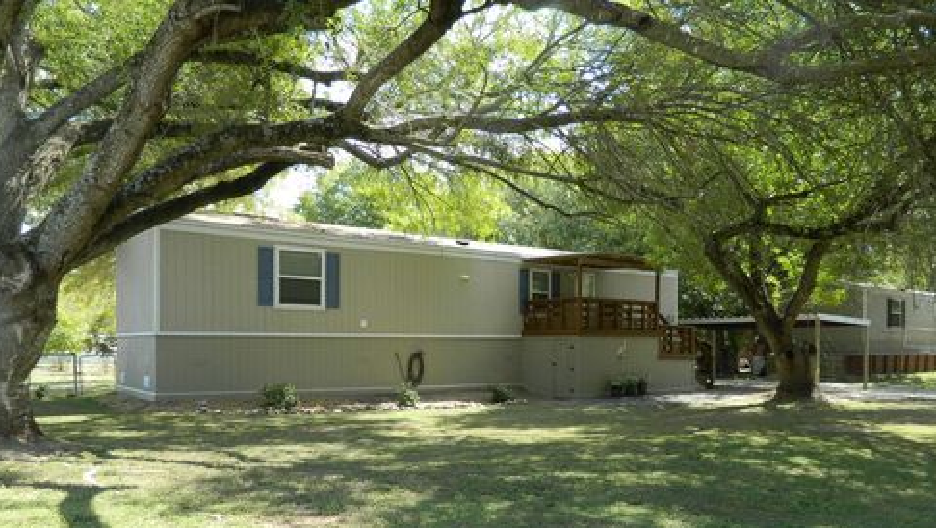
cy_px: 359
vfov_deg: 40.9
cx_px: 470
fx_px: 695
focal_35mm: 28
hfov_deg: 67.9
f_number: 3.1
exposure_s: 1/200
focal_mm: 4.5
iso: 80
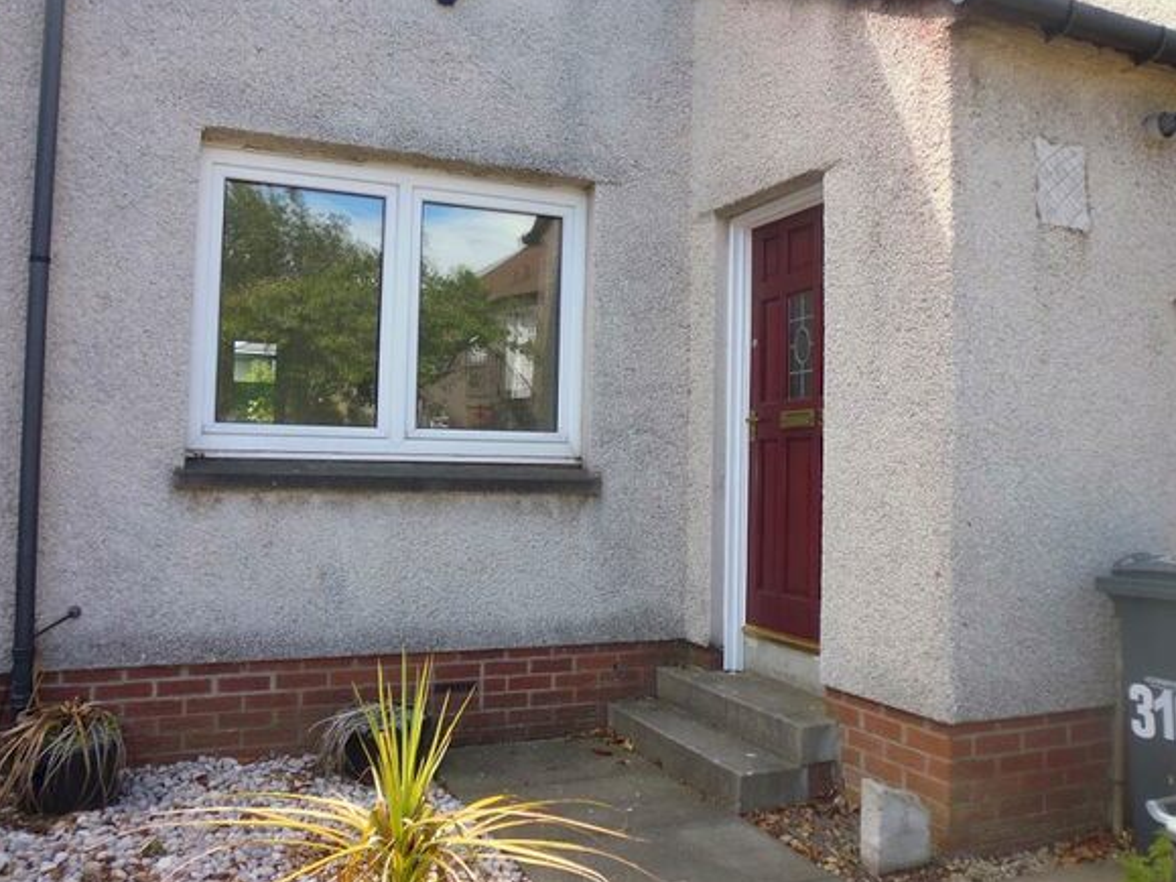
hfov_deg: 61.6
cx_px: 624
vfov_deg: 48.2
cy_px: 418
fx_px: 985
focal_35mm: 29
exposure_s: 1/320
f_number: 2.8
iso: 100
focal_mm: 4.3
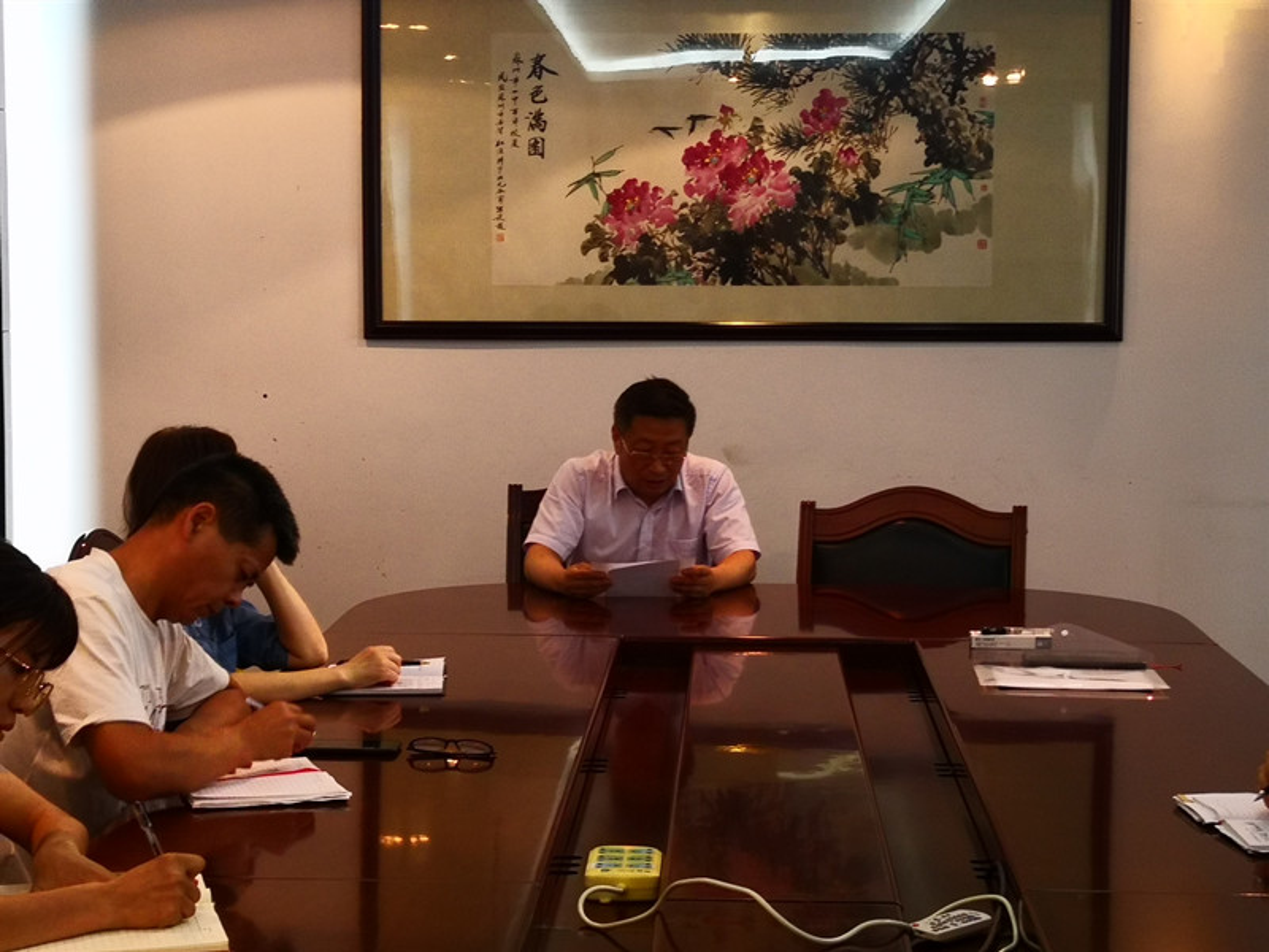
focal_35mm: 69
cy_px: 476
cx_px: 634
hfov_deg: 28.2
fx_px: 2529
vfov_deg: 21.3
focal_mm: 3.95
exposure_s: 1/50
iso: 200
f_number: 1.6
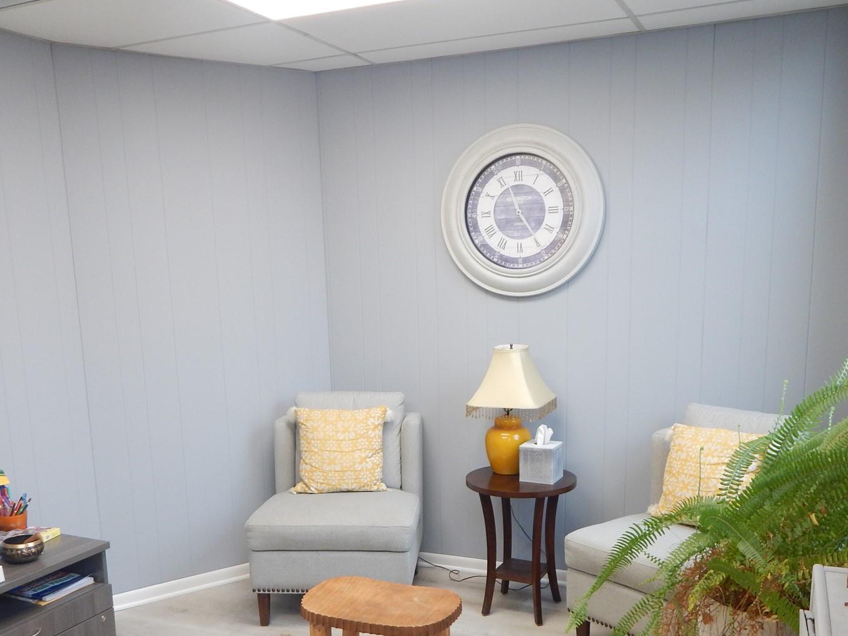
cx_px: 409
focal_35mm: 33
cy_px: 415
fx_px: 808
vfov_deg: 42.5
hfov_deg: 55.3
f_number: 3
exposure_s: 1/30
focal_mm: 4
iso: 200
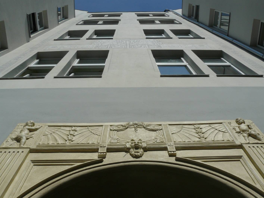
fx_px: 275
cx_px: 132
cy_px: 99
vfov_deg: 39.7
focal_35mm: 36
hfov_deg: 51.3
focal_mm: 6
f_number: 8
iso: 100
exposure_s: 1/500
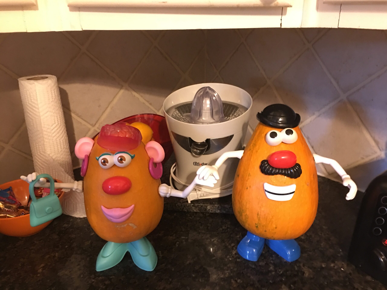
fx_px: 324
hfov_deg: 61.7
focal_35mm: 29
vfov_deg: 48.2
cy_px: 145
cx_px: 194
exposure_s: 1/4
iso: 80
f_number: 2.2
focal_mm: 4.15
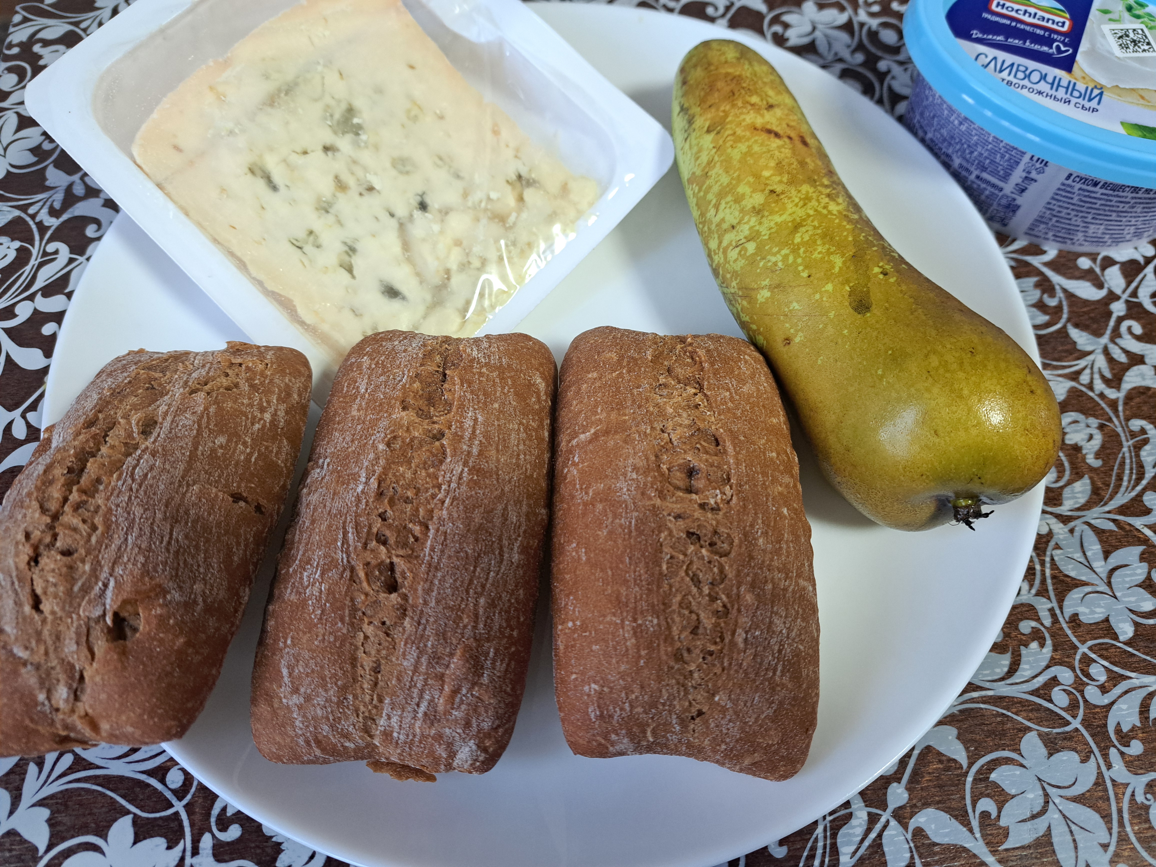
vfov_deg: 56.8
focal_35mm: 24
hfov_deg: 71.6
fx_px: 801
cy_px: 434
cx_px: 578
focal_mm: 5.23
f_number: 1.8
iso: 250
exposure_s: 1/50
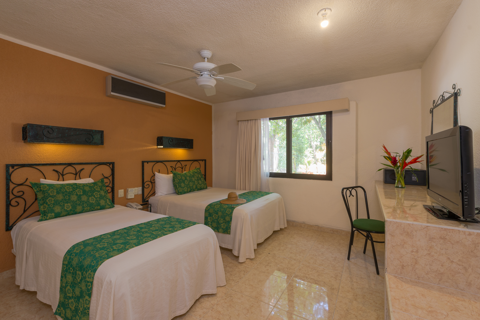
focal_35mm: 16
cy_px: 160
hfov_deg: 96.7
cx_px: 240
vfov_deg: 73.8
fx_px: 213
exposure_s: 1/5
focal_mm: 16
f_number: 8
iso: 250
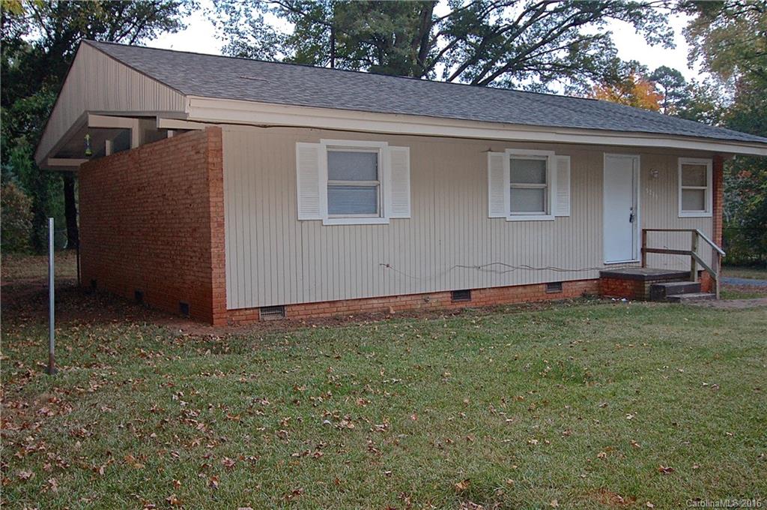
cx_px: 384
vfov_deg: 36.8
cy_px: 255
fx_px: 766
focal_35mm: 36
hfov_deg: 53.2
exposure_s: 1/60
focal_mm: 24
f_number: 4
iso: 800
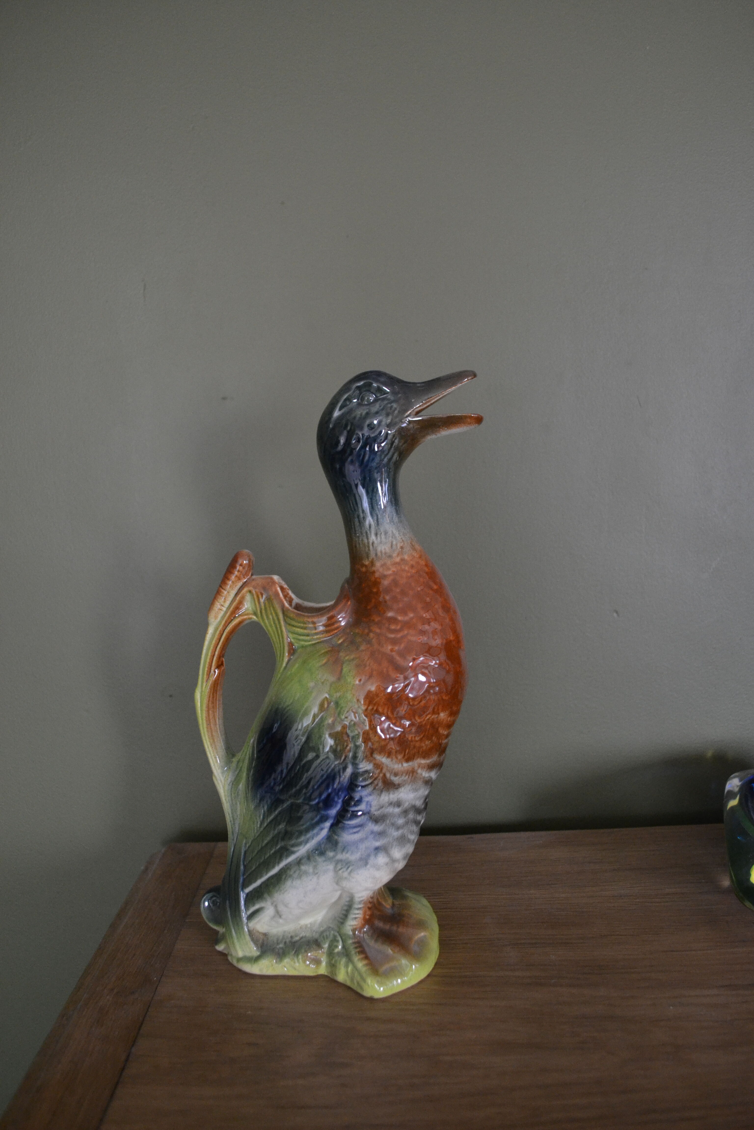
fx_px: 848
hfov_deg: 47.9
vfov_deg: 67.4
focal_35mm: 27
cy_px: 565
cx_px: 377
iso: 1600
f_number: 3.5
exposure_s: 1/60
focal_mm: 18
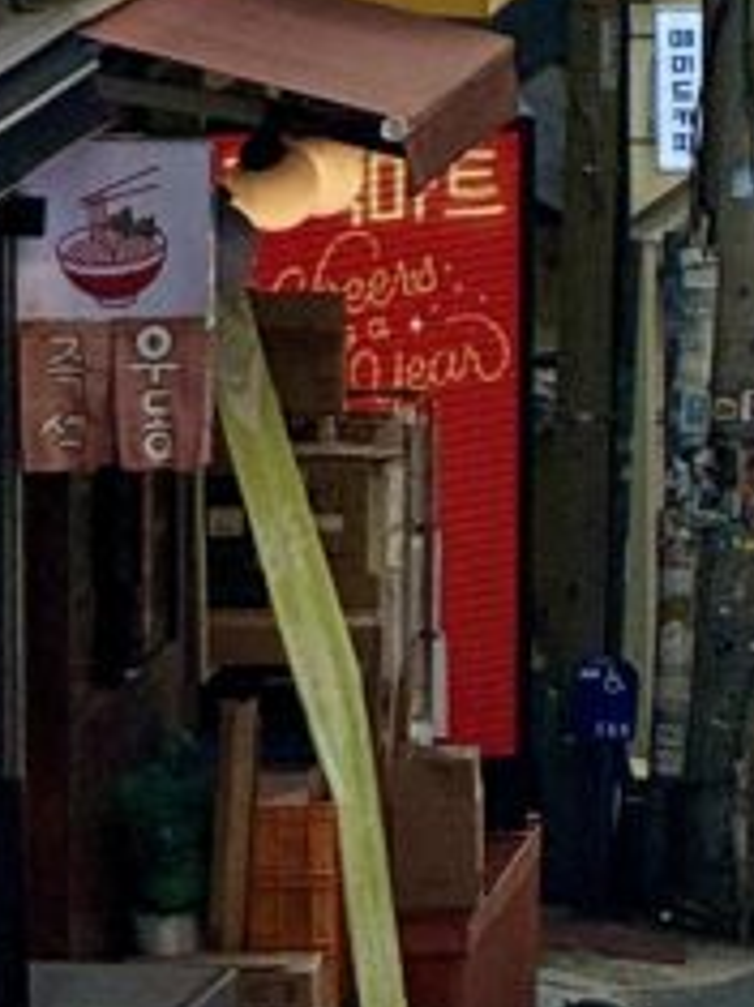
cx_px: 1371
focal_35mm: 523
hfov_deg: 2.8
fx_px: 15203
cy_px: -476
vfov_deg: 3.8
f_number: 2.8
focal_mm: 15.66
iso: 50
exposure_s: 1/2212
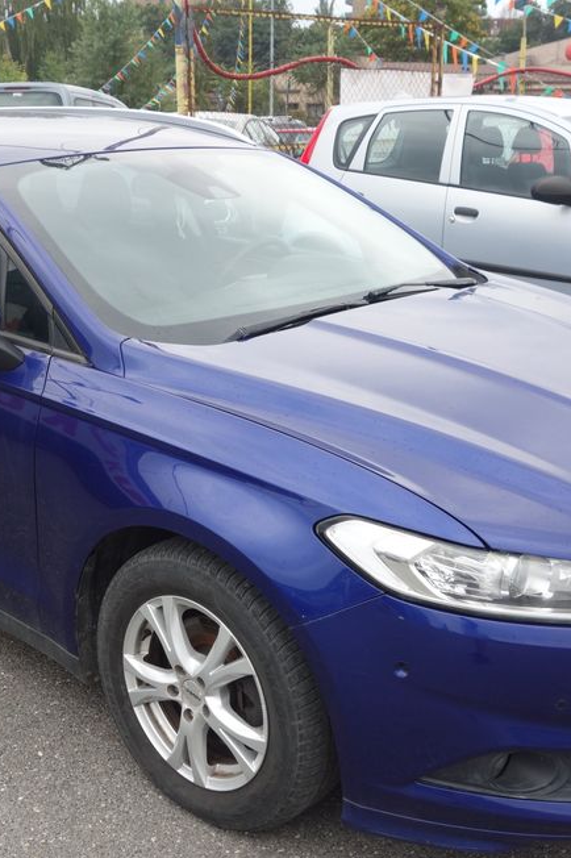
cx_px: 214
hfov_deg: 30.4
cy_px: 448
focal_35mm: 44
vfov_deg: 44.5
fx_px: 1048
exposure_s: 1/100
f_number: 4.5
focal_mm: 10.4
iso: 125
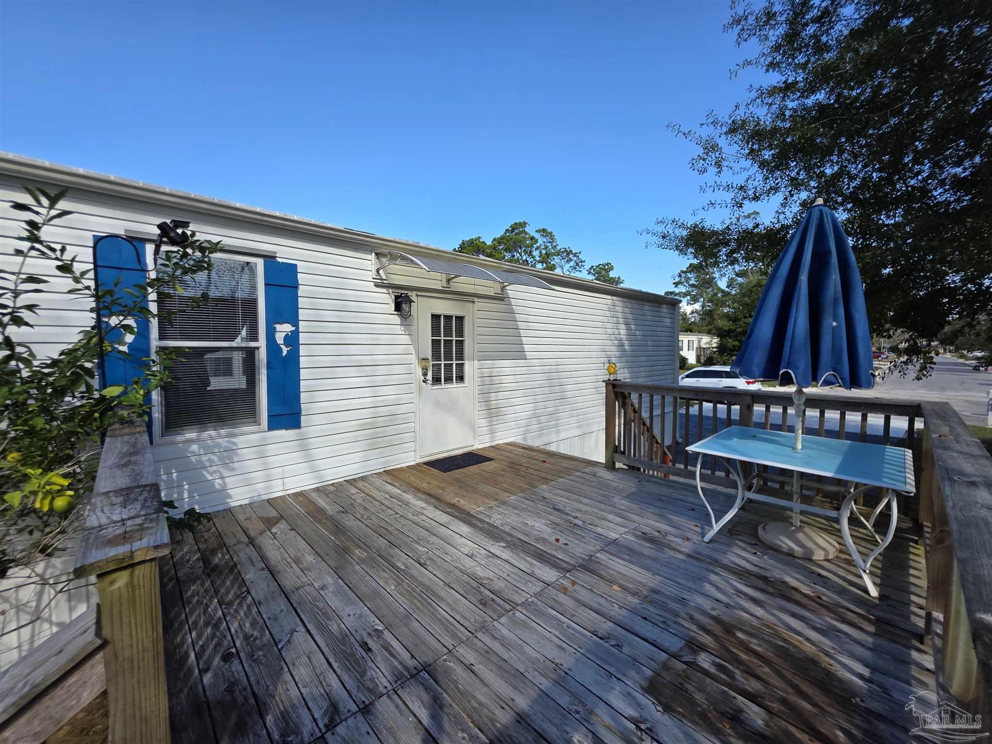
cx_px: 496
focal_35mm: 13
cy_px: 372
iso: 40
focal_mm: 2.2
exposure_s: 1/1084
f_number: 1.9
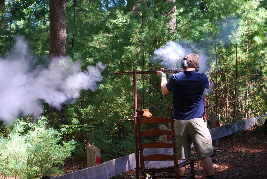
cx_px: 134
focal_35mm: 82
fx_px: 612
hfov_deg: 24.6
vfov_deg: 16.6
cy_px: 90
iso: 200
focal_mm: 55
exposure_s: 1/30
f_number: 5.6
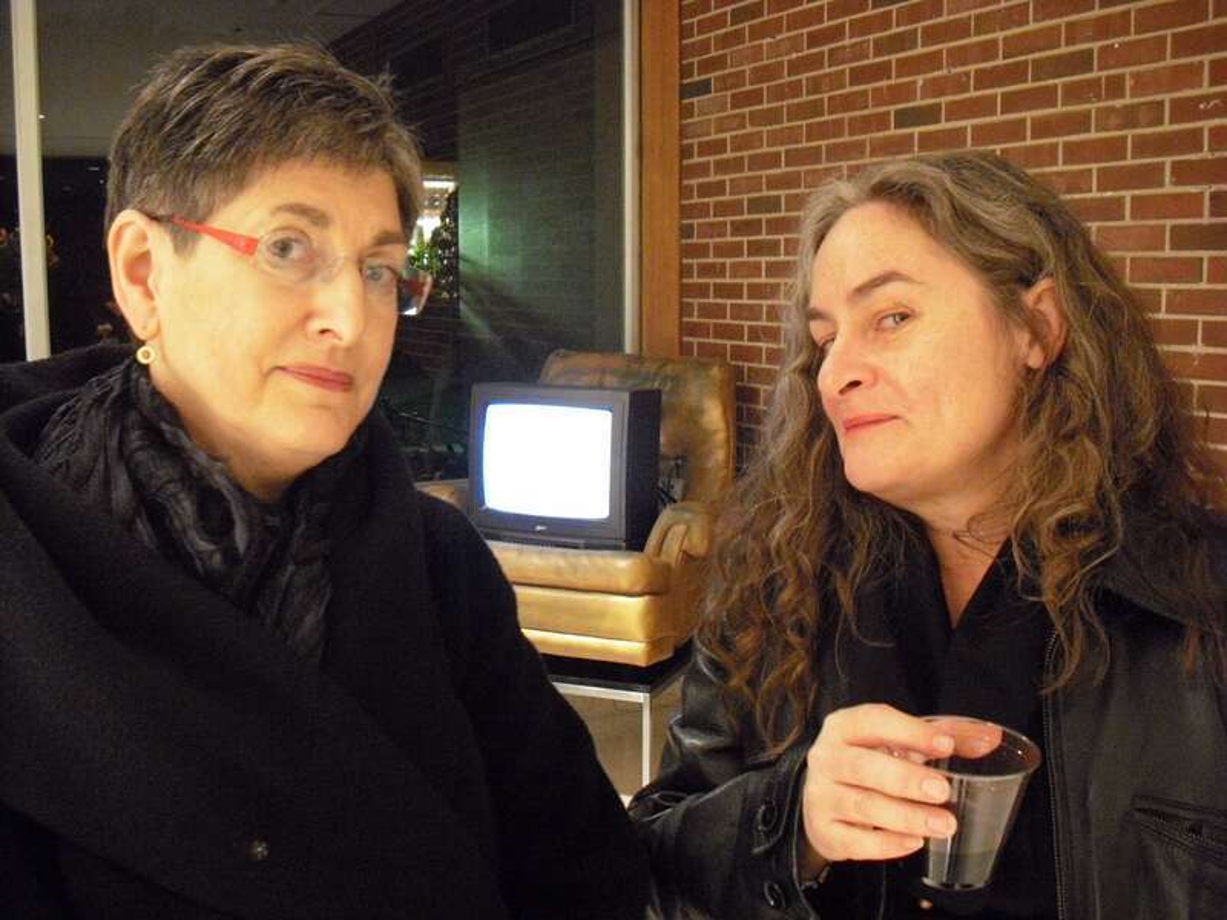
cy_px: 460
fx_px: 1347
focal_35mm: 38
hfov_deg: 49.0
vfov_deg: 37.7
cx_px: 614
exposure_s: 1/8
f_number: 2.8
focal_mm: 6.2
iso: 800
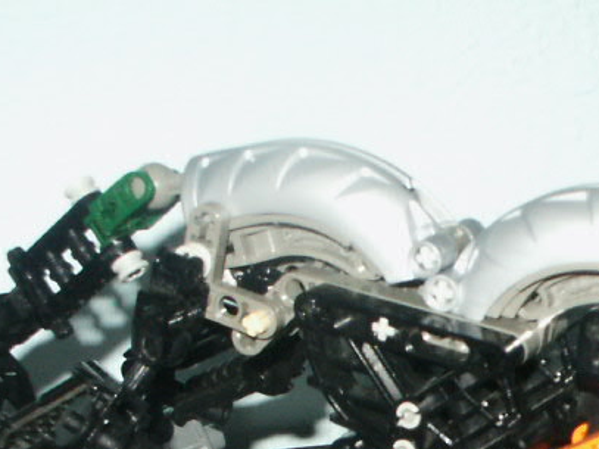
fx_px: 1903
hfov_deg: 17.3
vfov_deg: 13.2
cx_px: 645
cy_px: 495
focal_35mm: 110
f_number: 6.7
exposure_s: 1/45
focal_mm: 7.18
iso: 200
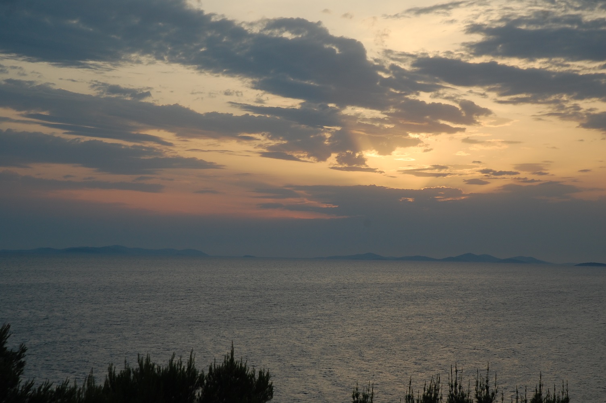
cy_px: 202
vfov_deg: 17.5
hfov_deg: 26.0
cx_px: 303
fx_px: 1312
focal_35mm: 78
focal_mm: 52
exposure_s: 1/200
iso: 200
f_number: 7.1
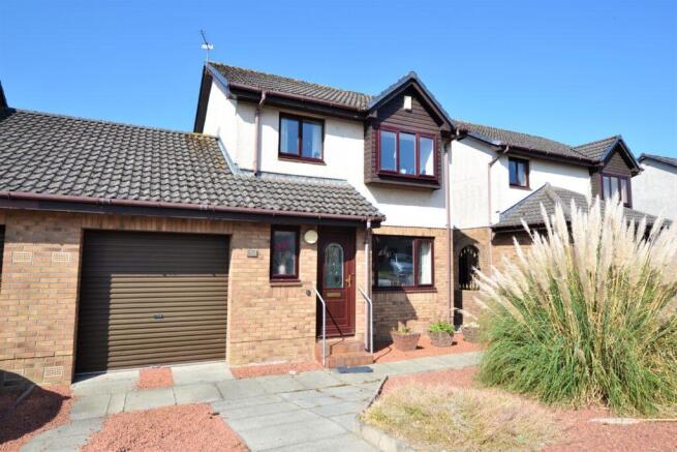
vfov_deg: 59.5
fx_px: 395
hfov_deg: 81.2
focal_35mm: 21
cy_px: 226
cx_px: 338
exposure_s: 1/125
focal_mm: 14
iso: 100
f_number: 8
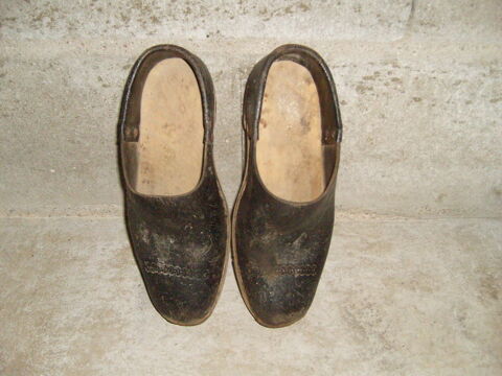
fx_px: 508
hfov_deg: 52.6
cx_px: 251
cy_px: 188
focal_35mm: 35
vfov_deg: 40.7
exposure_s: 1/45
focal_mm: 5.8
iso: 400
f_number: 2.8
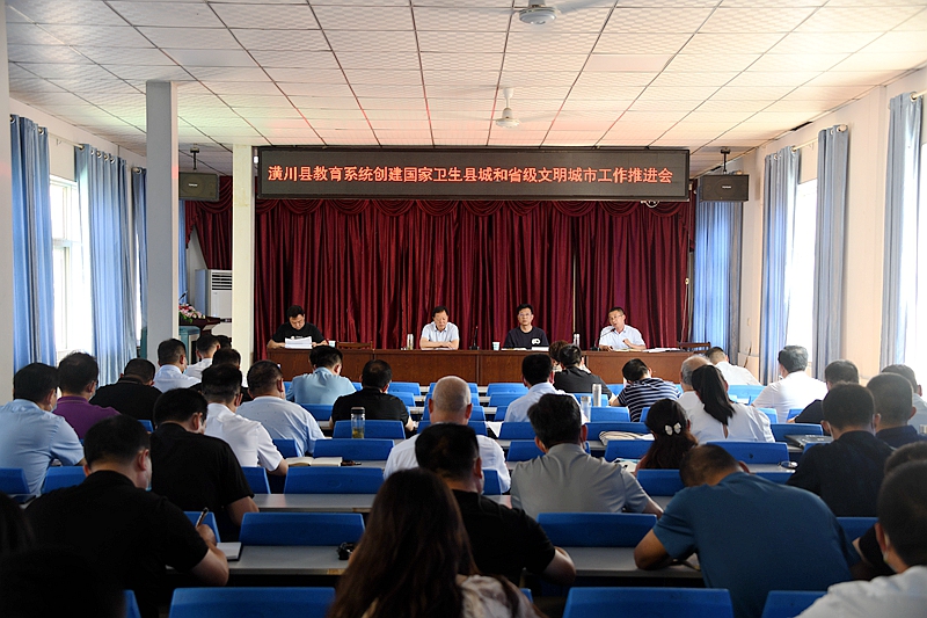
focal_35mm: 44
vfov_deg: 30.5
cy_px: 309
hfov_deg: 44.5
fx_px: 1133
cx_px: 464
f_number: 4.2
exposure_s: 1/50
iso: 360
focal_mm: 44
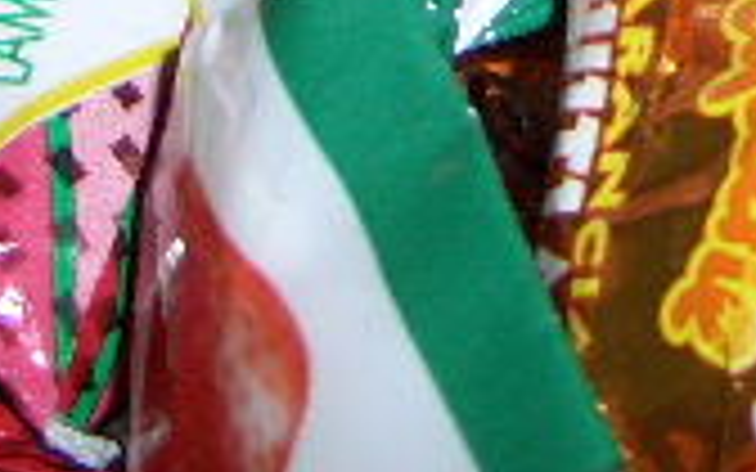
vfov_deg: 5.8
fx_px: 4389
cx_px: 972
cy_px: -854
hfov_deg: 9.7
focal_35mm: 213
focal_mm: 7.1
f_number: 2.8
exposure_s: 1/60
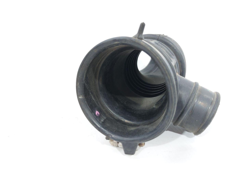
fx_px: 164
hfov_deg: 71.6
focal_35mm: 24
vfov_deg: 56.8
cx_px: 118
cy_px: 88
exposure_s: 1/50
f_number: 1.8
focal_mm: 5.23
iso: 125
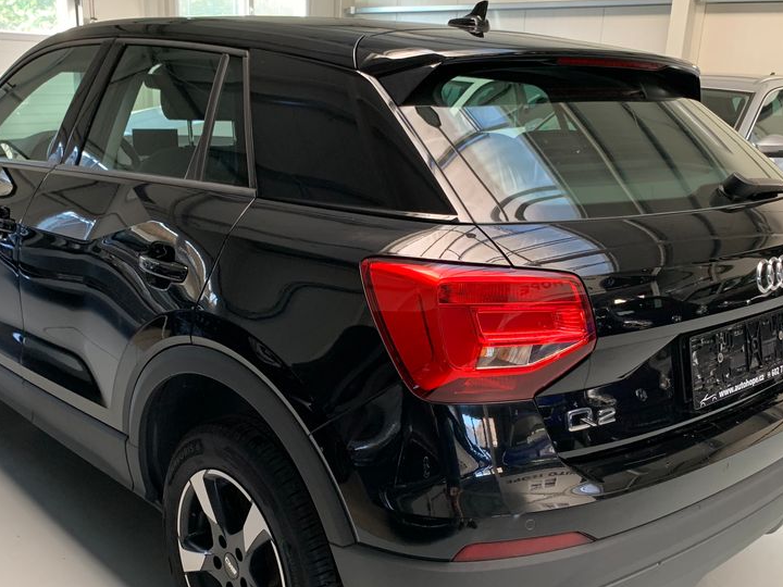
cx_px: 361
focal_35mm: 37
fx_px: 837
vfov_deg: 38.5
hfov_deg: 50.1
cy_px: 362
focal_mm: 4.25
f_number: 1.8
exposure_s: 1/60
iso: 160
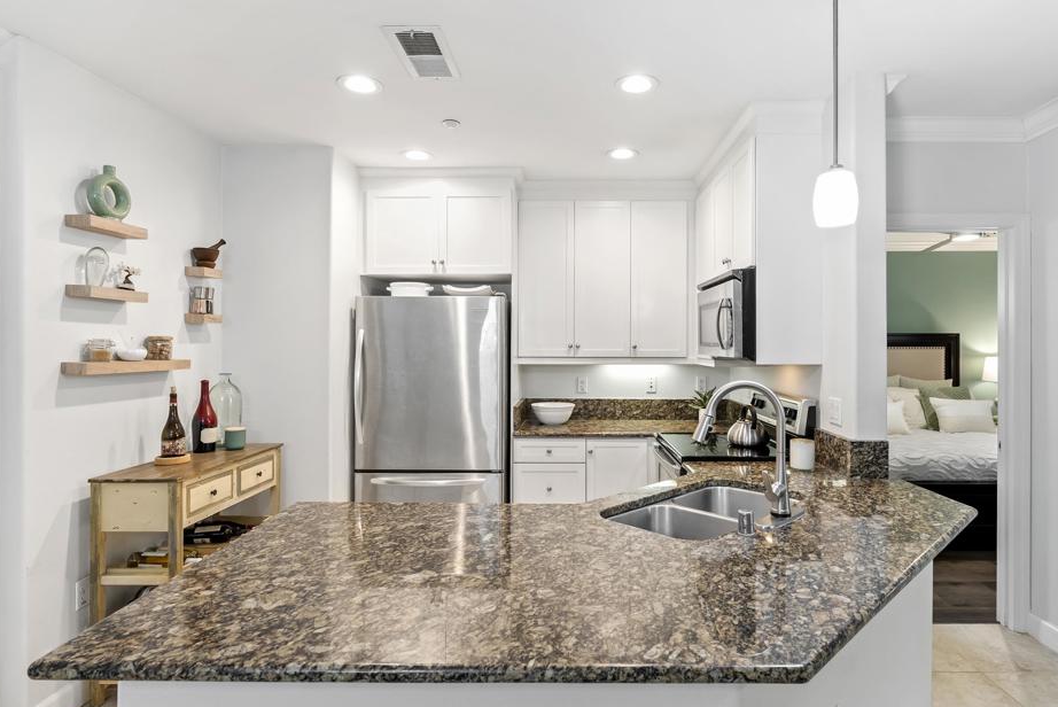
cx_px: 553
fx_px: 588
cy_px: 337
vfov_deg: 62.0
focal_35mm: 20
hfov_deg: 83.9
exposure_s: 1/2.5
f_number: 8
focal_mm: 18
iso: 500
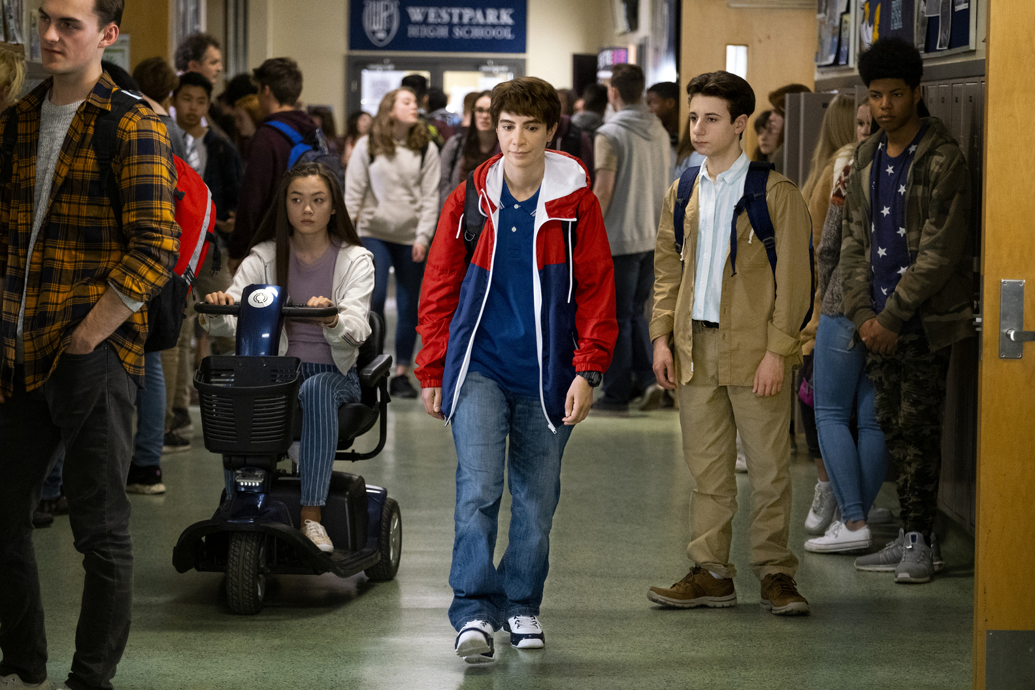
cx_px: 518
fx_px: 3220
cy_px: 345
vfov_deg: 12.2
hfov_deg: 18.3
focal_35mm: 112
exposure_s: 1/125
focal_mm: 74.4
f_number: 2.8
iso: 4000
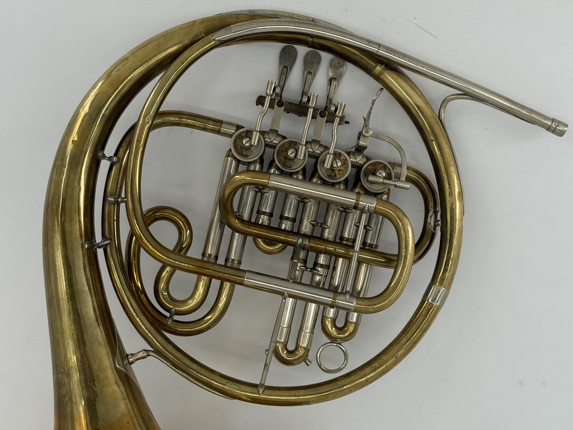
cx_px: 286
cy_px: 215
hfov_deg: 39.7
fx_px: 795
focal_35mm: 48
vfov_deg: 30.3
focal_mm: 6.76
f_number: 1.78
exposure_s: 1/1980
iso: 100
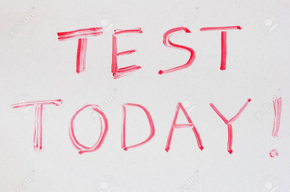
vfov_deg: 9.1
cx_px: 145
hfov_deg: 13.7
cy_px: 96
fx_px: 1207
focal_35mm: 150
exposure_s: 1/2
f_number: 9
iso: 100
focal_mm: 100
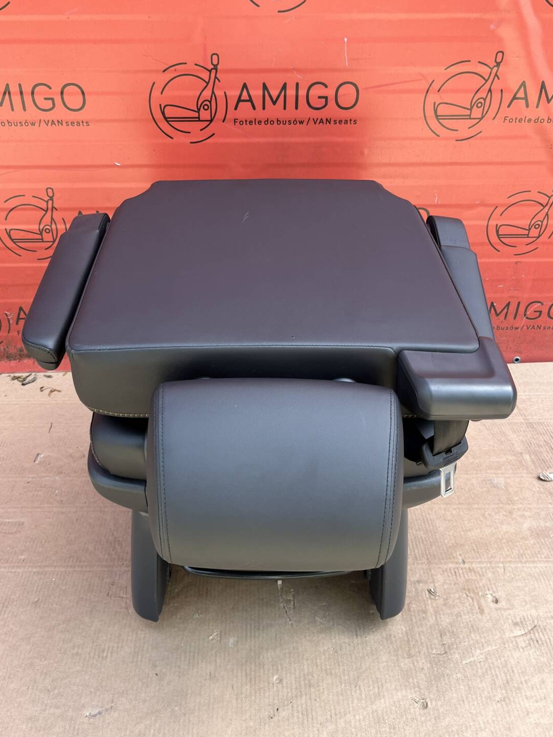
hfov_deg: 48.2
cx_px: 254
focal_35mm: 29
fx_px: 618
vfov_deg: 61.5
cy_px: 333
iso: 32
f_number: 1.6
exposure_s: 1/149
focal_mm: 5.1
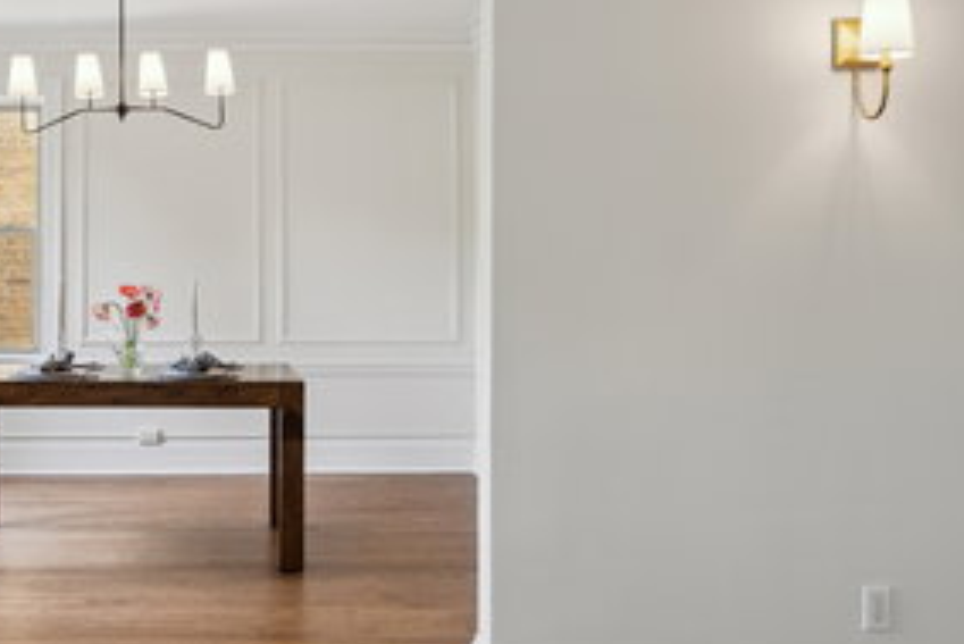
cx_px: 221
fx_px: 1068
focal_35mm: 40
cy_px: 286
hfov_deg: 46.5
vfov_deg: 33.5
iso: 200
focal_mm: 23.5
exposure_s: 1/10
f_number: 9.5
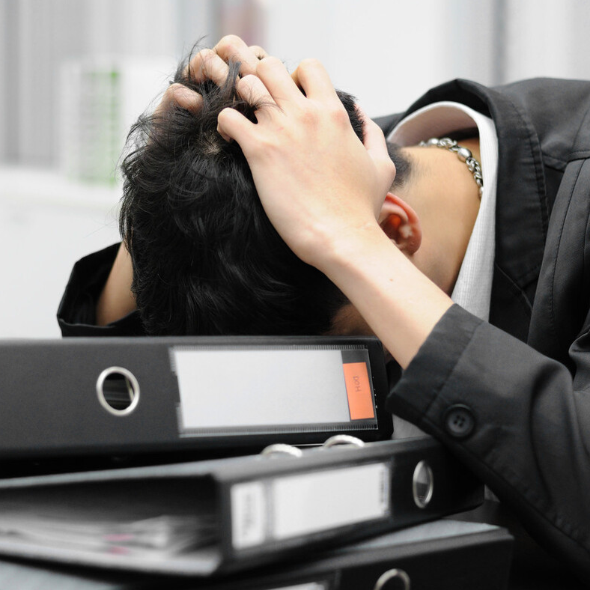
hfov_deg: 17.9
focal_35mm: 97
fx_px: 1870
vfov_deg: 17.9
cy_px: 296
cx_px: 237
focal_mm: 50
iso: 400
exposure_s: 1/80
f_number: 2.8
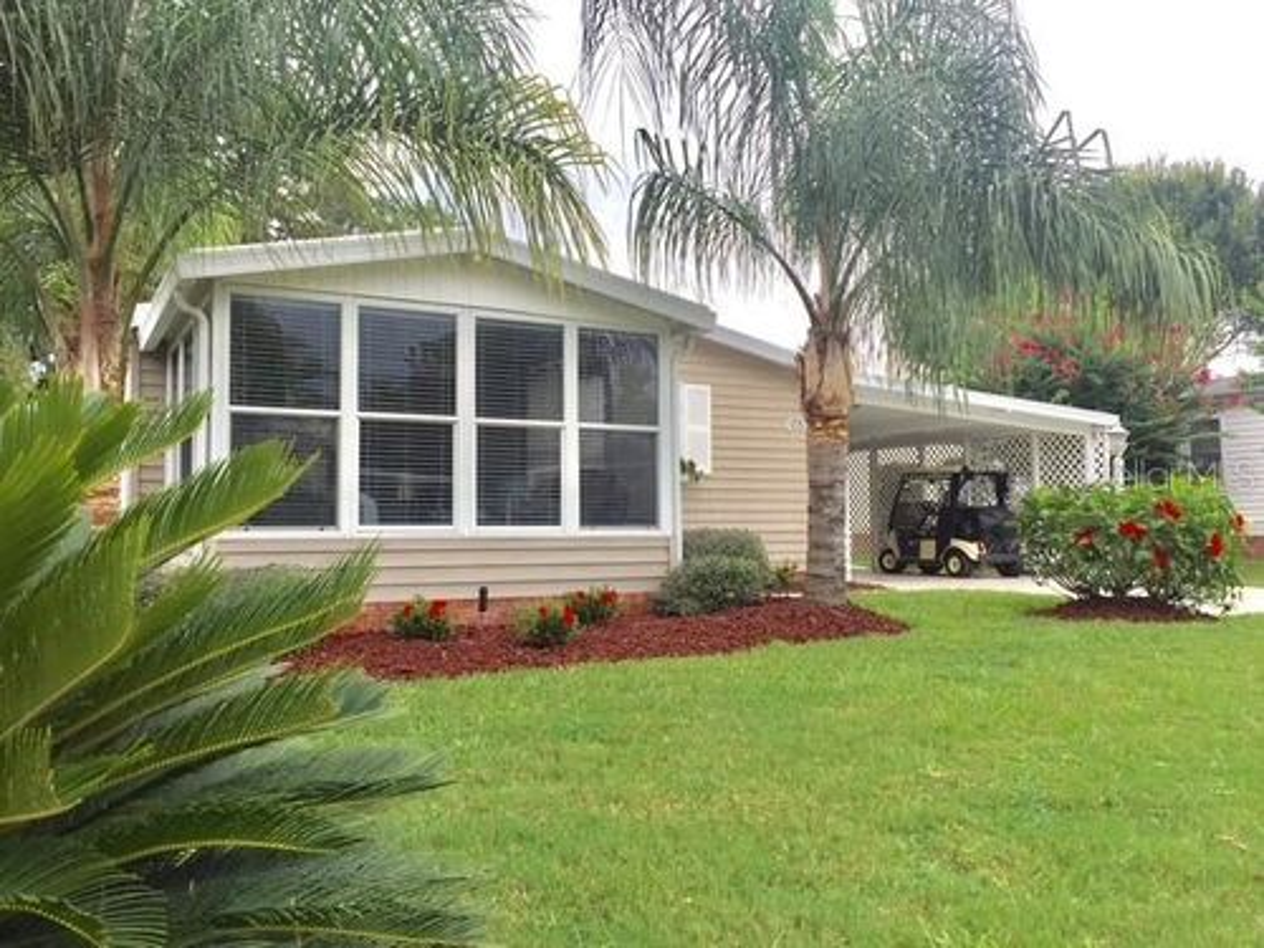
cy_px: 474
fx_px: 1059
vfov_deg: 48.2
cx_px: 632
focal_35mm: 29
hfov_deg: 61.7
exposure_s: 1/920
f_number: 2.2
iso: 32
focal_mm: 4.15
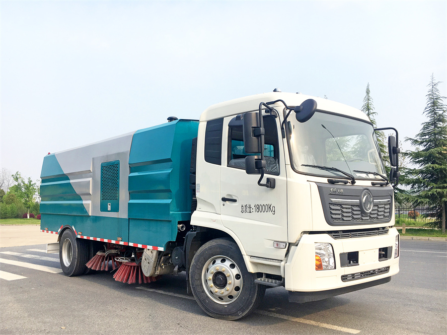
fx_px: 374
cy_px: 168
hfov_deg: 61.7
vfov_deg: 48.2
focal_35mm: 29
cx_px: 224
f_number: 2.2
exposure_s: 1/818
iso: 25
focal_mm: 4.15
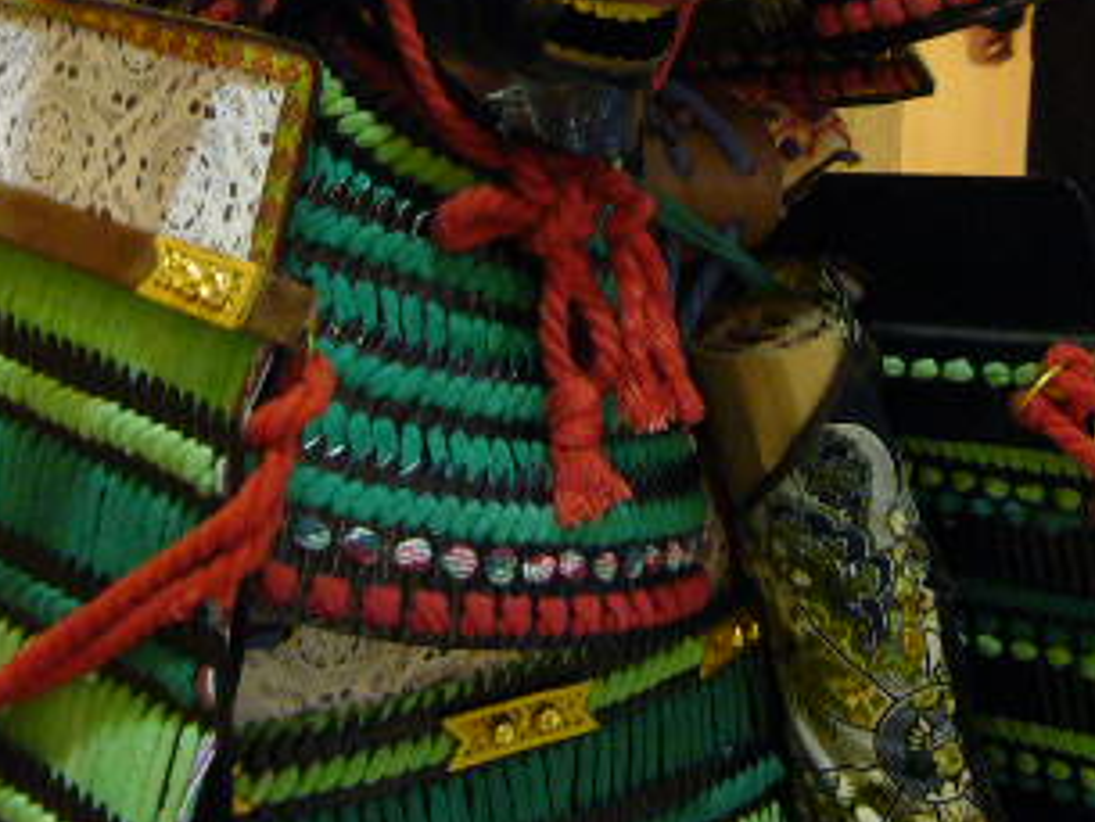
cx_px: 531
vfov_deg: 17.2
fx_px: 2658
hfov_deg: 23.3
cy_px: 4
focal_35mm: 84
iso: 160
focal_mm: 4.7
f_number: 2.8
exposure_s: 1/15
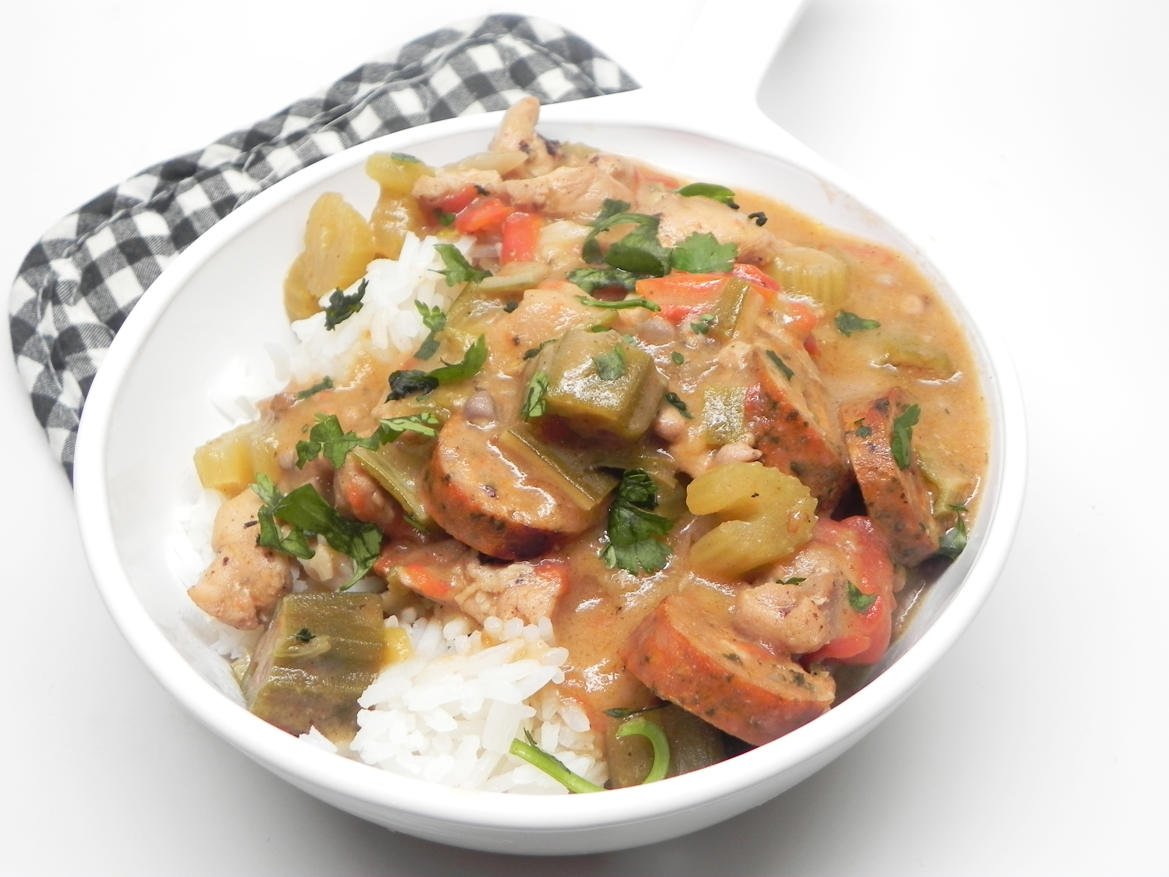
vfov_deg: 38.7
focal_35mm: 37
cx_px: 584
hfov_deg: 50.1
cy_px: 438
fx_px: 1250
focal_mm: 6.6
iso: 166
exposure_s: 1/30
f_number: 3.2
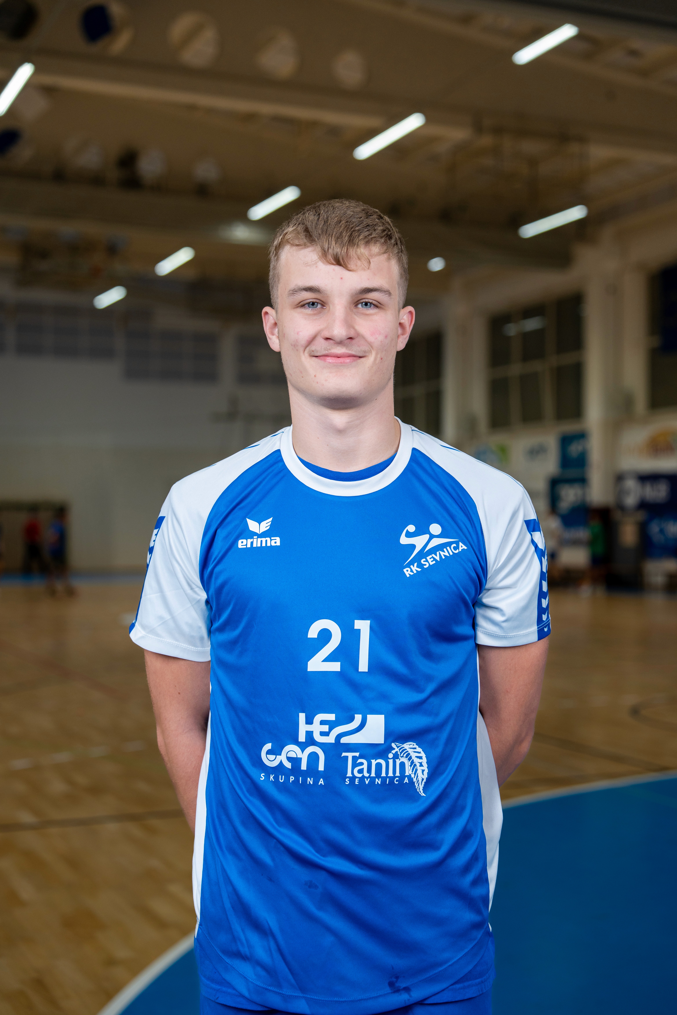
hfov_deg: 27.5
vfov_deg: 40.3
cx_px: 338
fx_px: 1382
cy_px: 508
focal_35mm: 49
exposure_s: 1/250
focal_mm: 49
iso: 500
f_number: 2.8
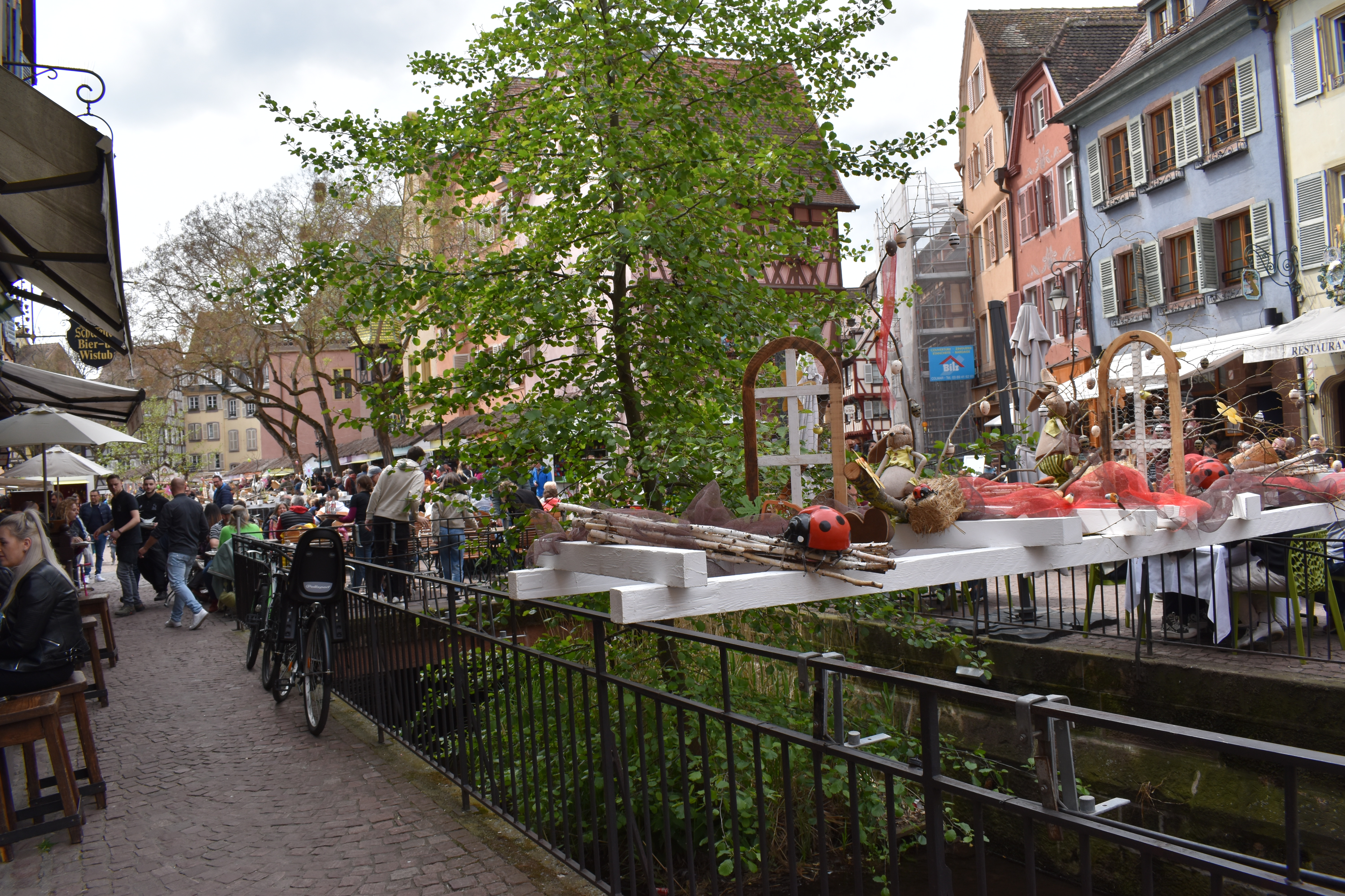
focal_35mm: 27
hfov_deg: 67.4
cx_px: 672
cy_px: 448
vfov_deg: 47.9
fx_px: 1009
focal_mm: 18
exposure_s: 1/320
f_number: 9
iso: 200
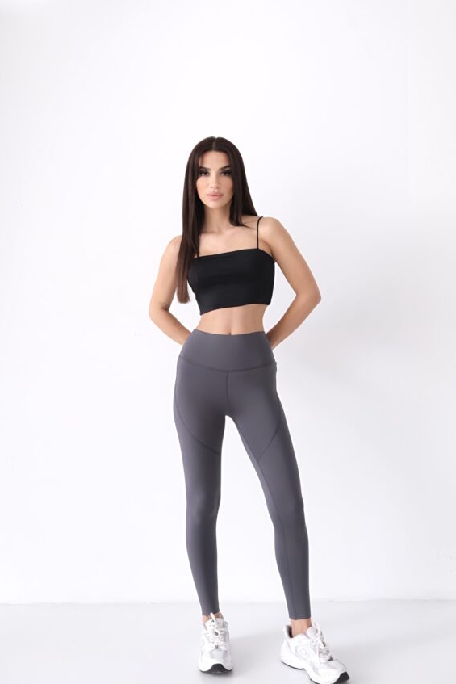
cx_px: 228
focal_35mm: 34
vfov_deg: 55.8
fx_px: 646
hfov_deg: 38.9
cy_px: 351
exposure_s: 1/60
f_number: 5.6
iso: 2500
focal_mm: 21.2
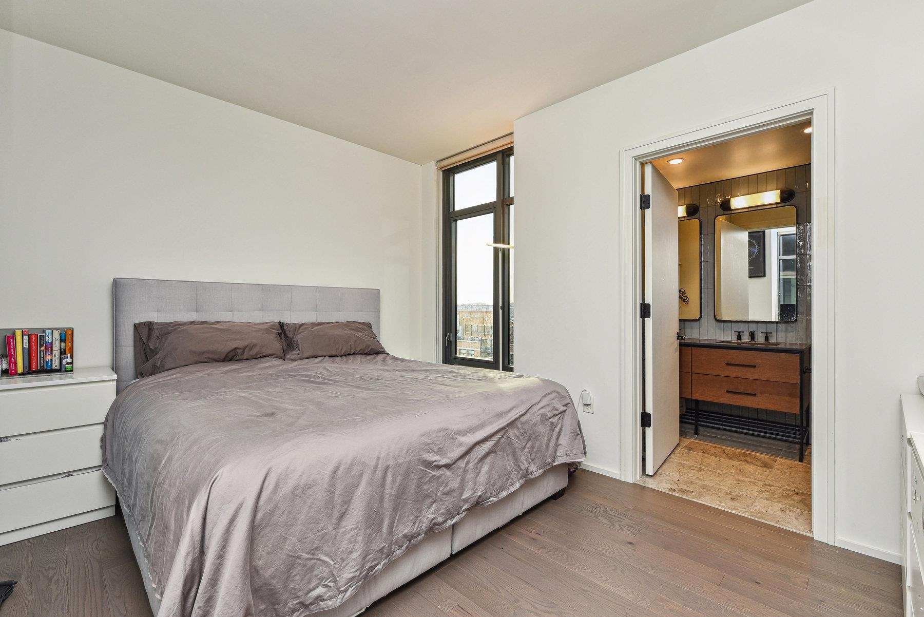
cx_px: 462
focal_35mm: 16
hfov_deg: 96.7
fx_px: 411
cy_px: 308
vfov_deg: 73.8
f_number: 8
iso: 400
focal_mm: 16
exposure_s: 1/40
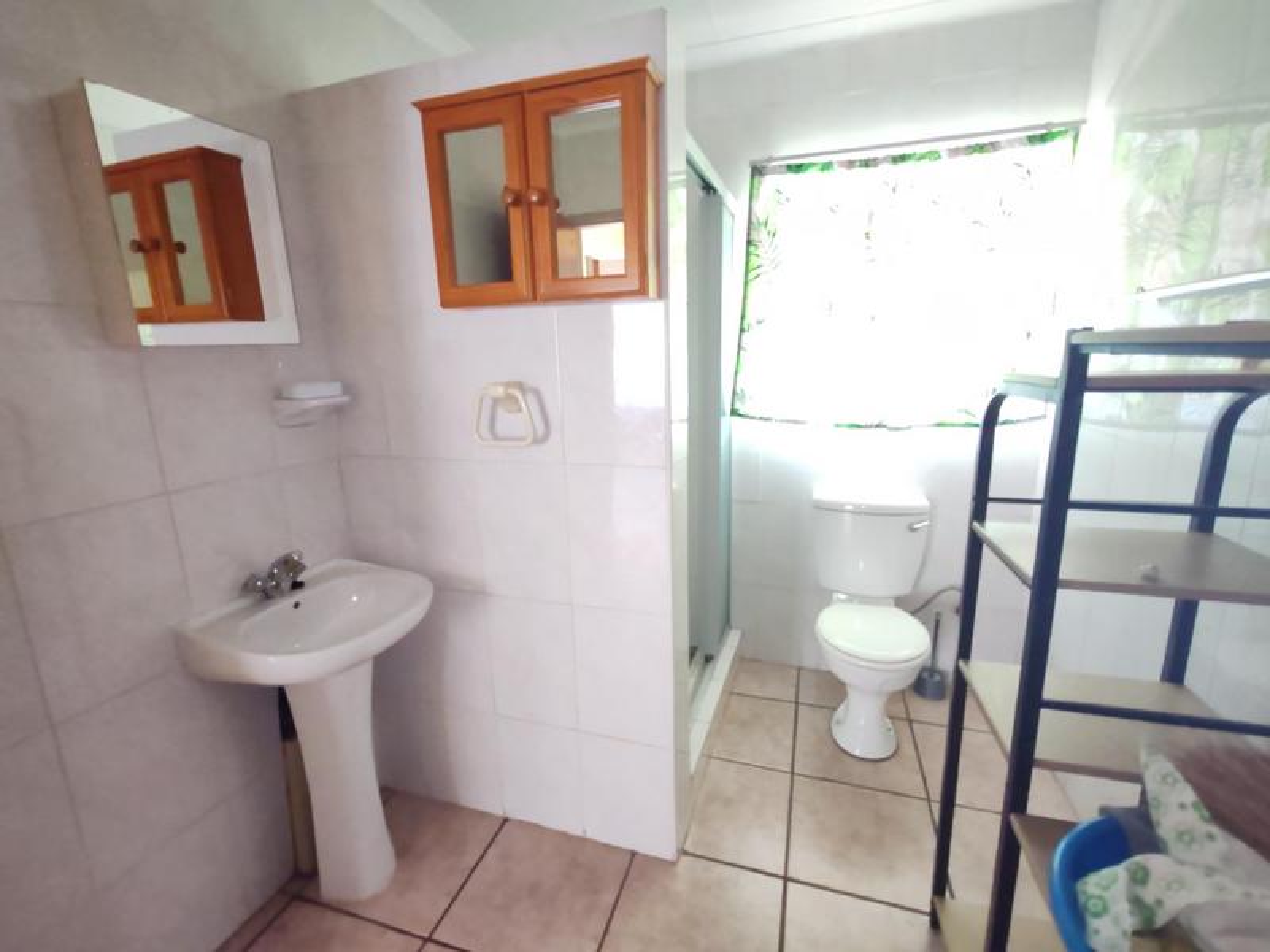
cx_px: 635
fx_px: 587
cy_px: 476
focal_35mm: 16
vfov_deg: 78.1
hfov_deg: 94.5
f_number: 2.2
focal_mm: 1.96
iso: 2000
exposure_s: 1/16
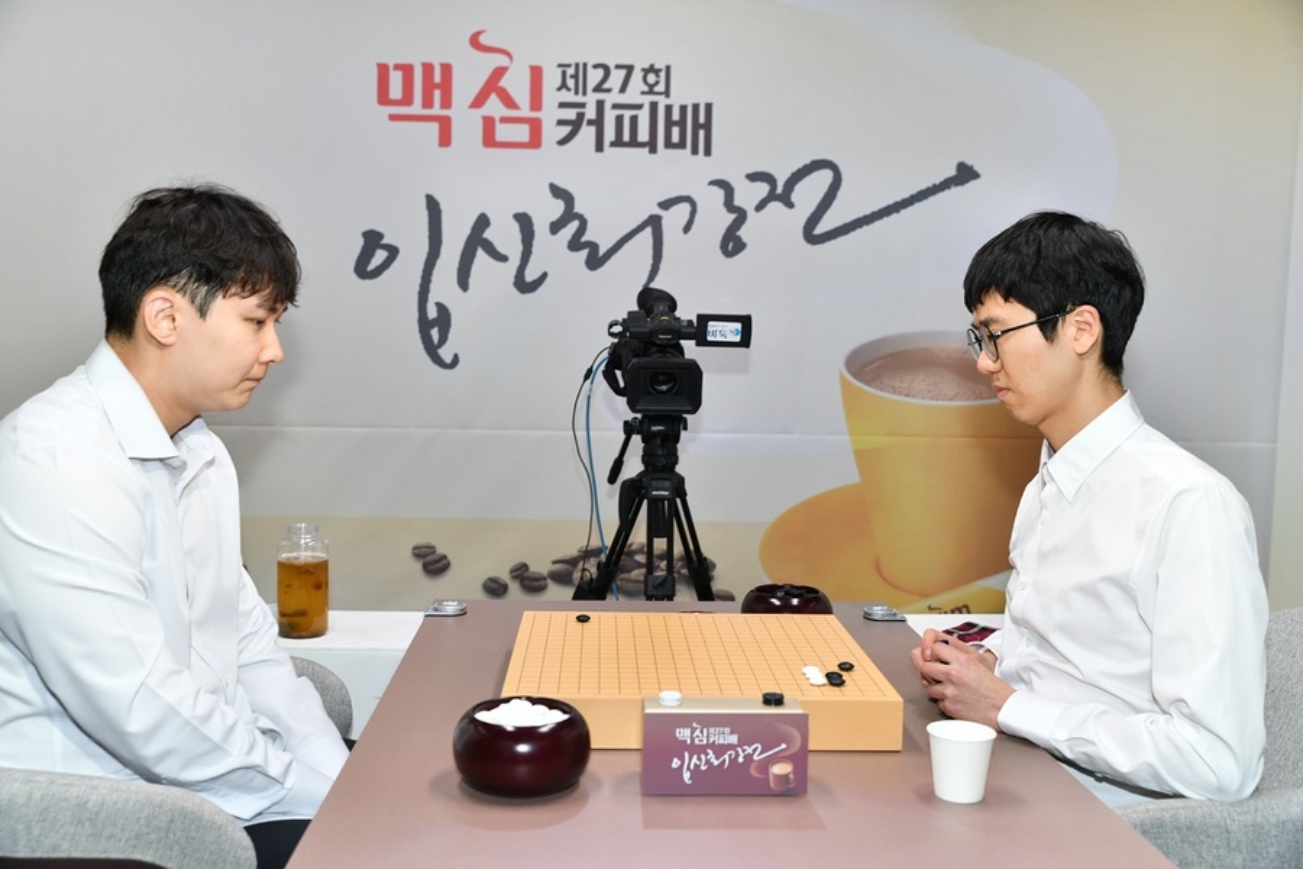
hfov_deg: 53.1
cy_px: 434
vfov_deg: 36.9
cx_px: 652
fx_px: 1303
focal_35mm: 36
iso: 1000
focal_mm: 36
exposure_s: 1/100
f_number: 4
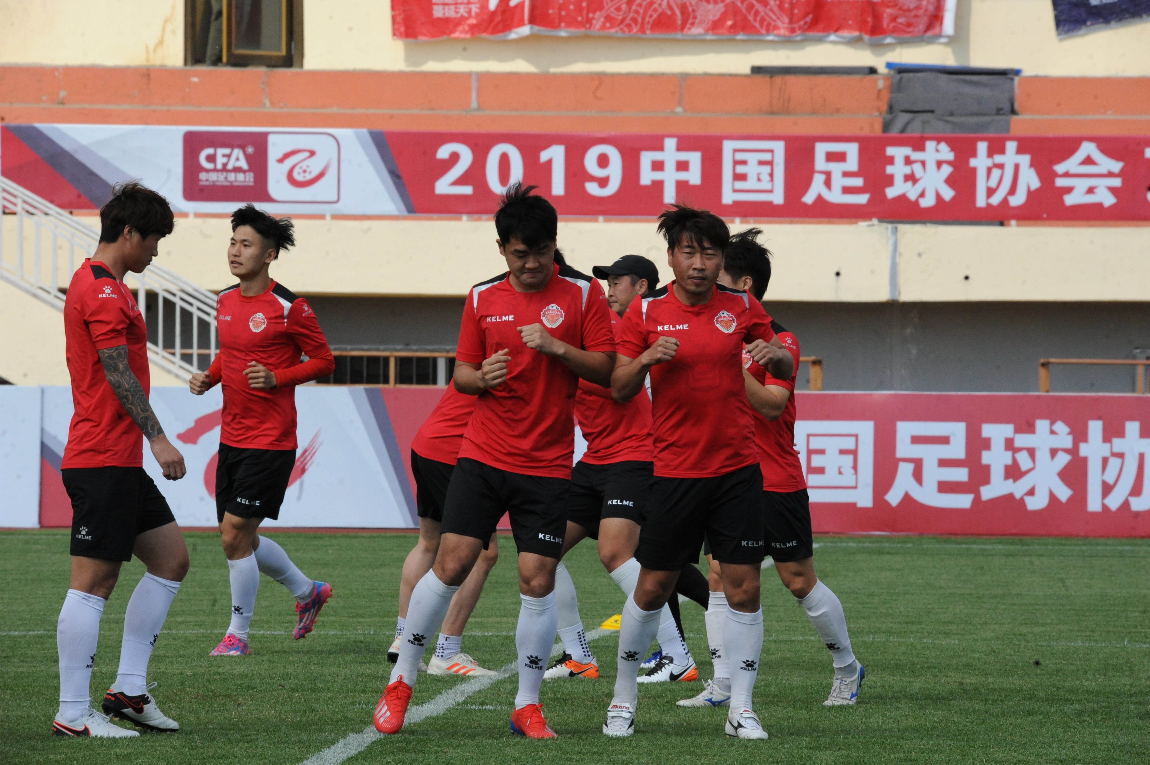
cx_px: 575
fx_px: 10854
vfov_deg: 4.0
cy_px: 382
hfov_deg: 6.1
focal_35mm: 340
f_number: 16
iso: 3200
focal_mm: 340
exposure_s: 1/1600
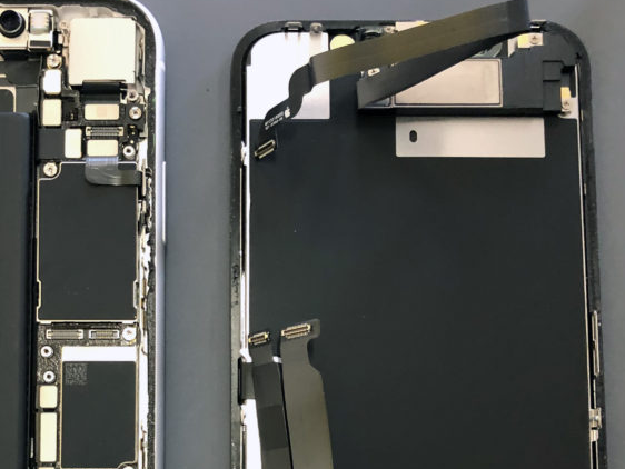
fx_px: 921
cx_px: 214
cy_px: 401
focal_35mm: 51
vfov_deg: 27.8
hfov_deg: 37.1
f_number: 1.8
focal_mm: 3.99
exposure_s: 1/13
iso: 100
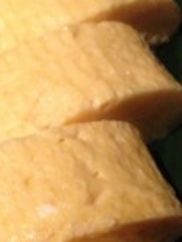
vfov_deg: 18.0
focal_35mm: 109
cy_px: 132
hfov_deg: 13.6
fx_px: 762
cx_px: 63
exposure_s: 1/20
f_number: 2.4
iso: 400
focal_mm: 4.28
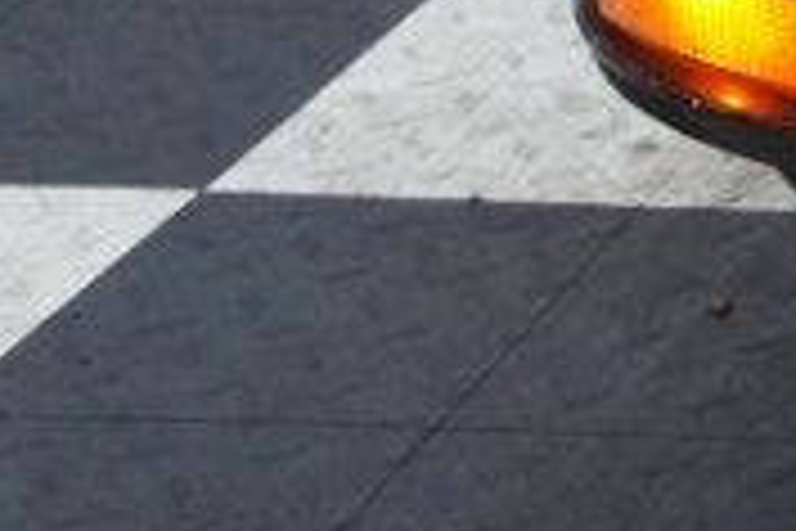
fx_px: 3449
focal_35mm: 156
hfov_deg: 10.2
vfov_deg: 8.3
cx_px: 2294
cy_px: -587
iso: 1600
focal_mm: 18
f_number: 3.5
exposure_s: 1/250
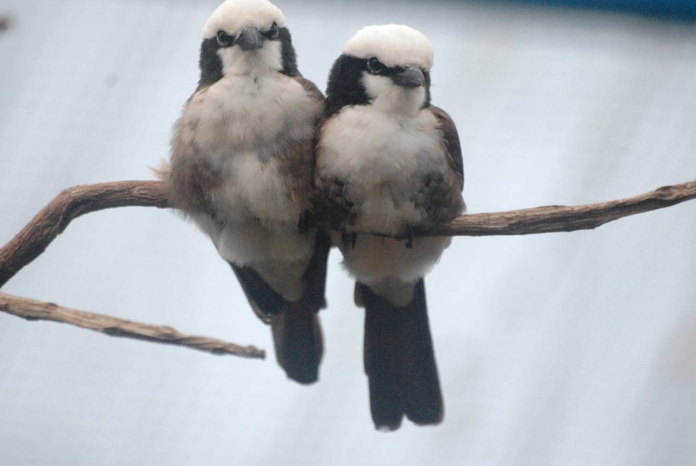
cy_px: 215
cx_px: 334
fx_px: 7568
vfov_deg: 3.5
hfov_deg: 5.3
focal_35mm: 391
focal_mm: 240
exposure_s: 1/1600
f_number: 5.3
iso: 1600
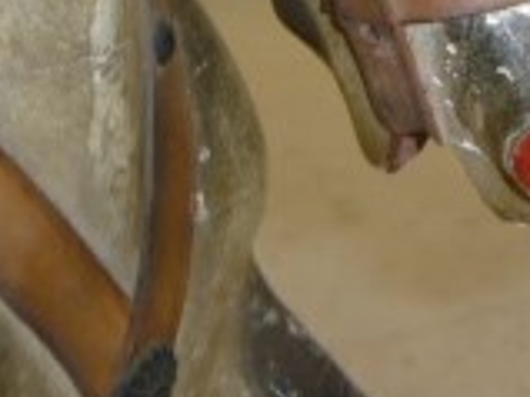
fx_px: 1790
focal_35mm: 117
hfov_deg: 16.7
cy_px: -280
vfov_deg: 11.8
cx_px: 450
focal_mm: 5.2
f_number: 4
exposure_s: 1/30
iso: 100
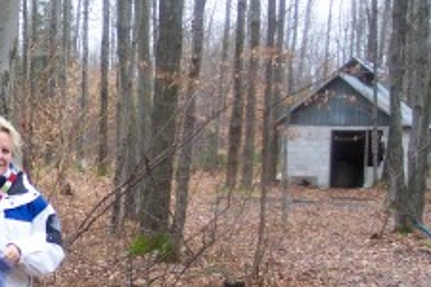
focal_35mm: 76
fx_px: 910
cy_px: 193
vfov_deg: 17.9
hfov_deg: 25.4
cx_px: 2
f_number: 2.8
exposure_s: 1/90
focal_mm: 8
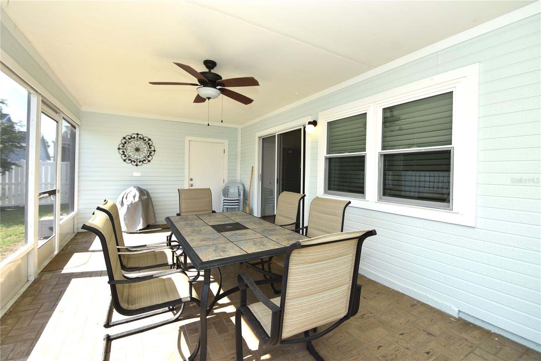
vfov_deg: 77.3
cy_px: 180
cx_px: 270
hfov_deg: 100.4
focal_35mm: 15
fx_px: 225
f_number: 6.3
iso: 100
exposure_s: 1/160
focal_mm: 10
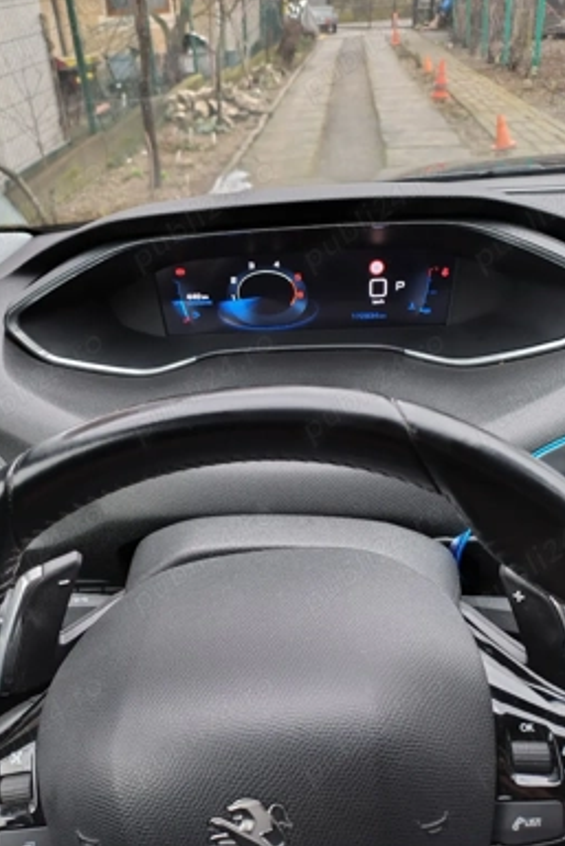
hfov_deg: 47.9
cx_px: 246
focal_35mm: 27
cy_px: 413
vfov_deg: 67.4
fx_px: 635
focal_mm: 4.71
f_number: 1.7
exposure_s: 1/50.3
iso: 598
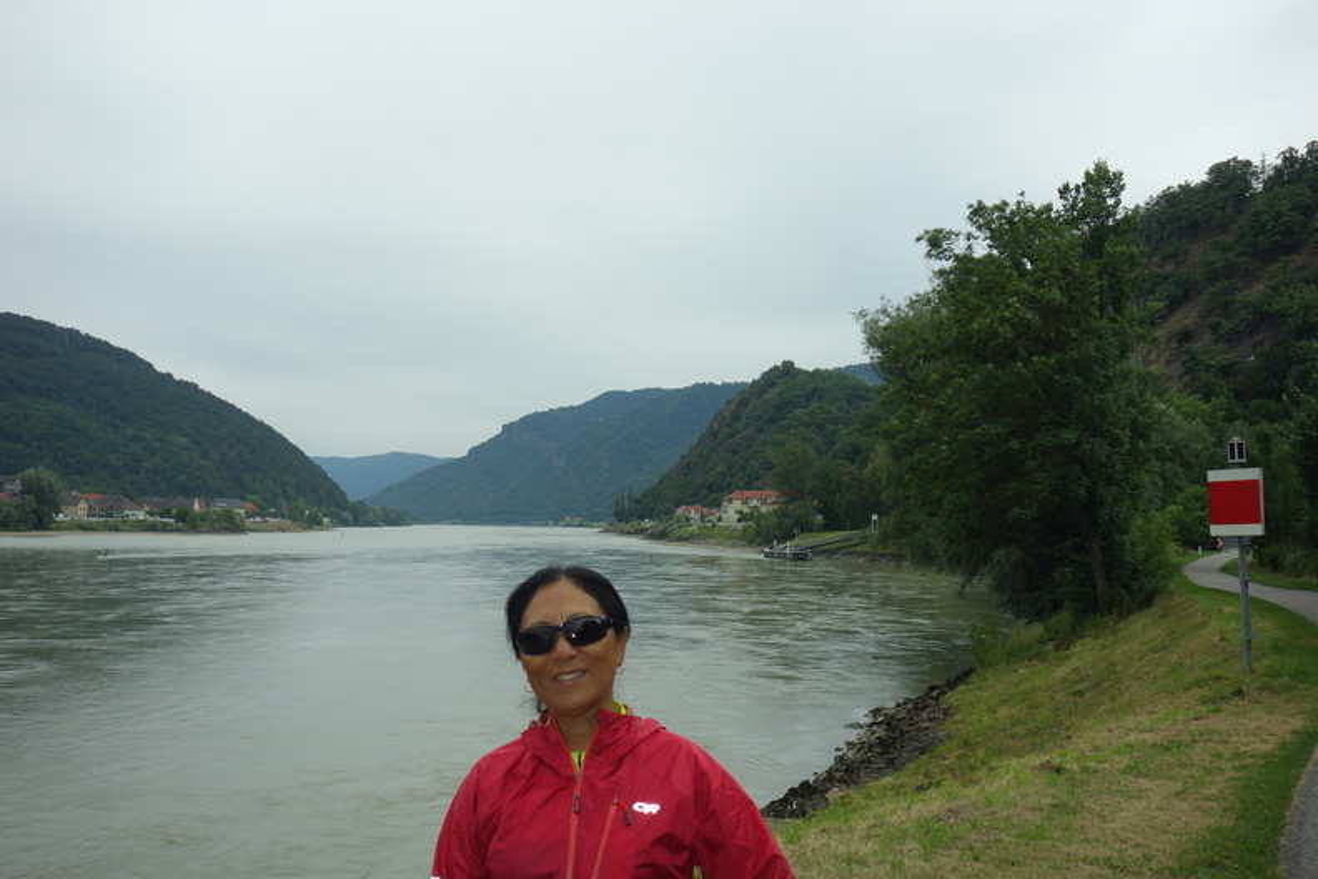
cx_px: 659
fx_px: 1611
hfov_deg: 44.5
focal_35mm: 44
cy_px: 440
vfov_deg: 30.5
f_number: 4
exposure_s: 1/640
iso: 125
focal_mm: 16.2
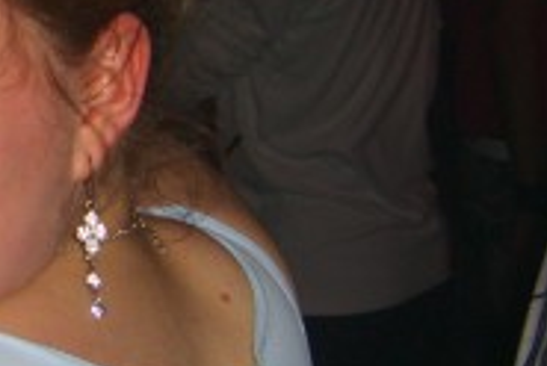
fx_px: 1948
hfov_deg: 15.3
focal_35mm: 128
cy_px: 151
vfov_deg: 10.7
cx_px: -157
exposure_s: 1/60
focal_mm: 7.9
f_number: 2.8
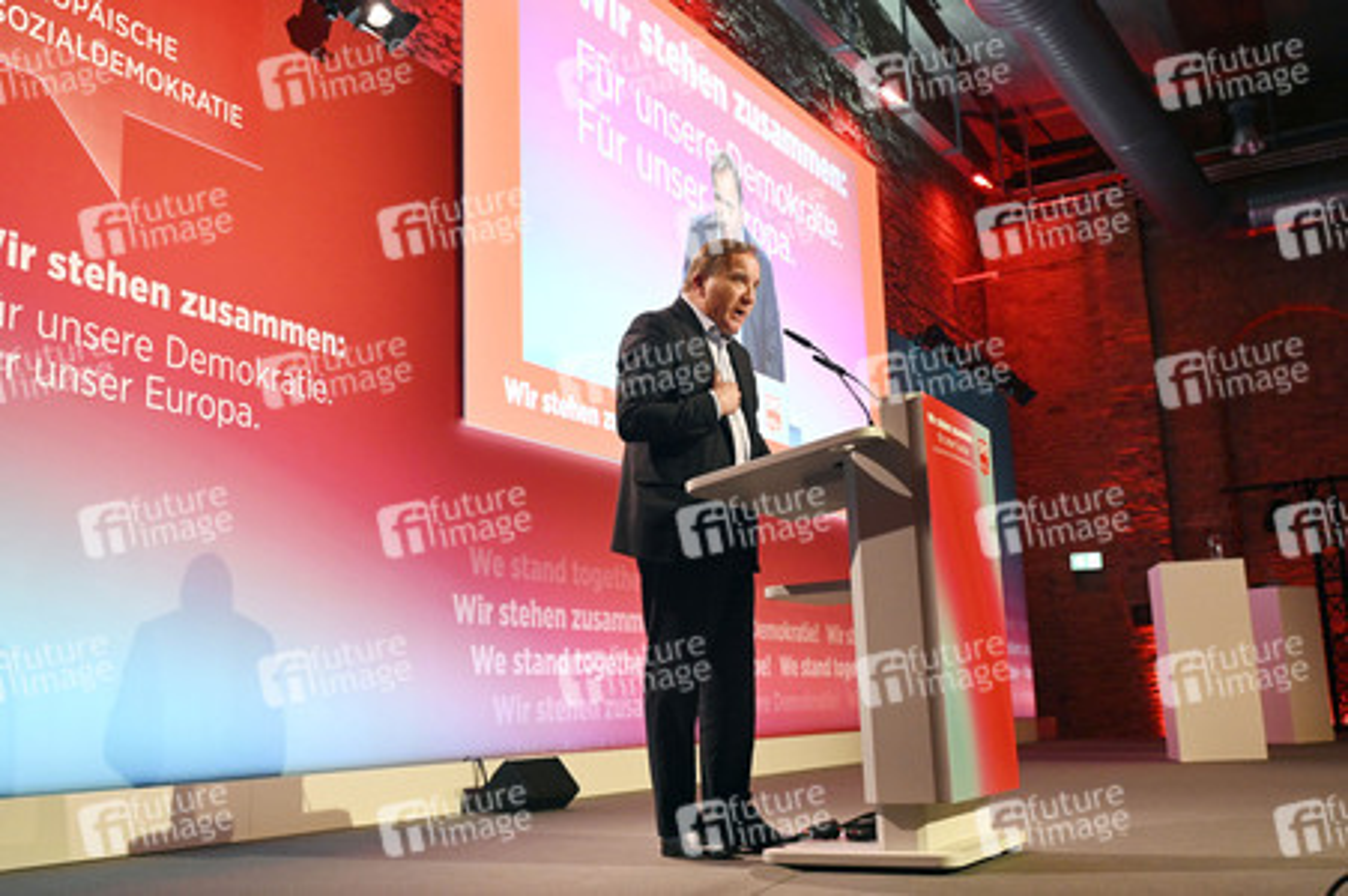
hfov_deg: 54.5
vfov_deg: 37.8
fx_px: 1310
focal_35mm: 35
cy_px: 448
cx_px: 674
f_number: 5
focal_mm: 35
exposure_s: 1/160
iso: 4000
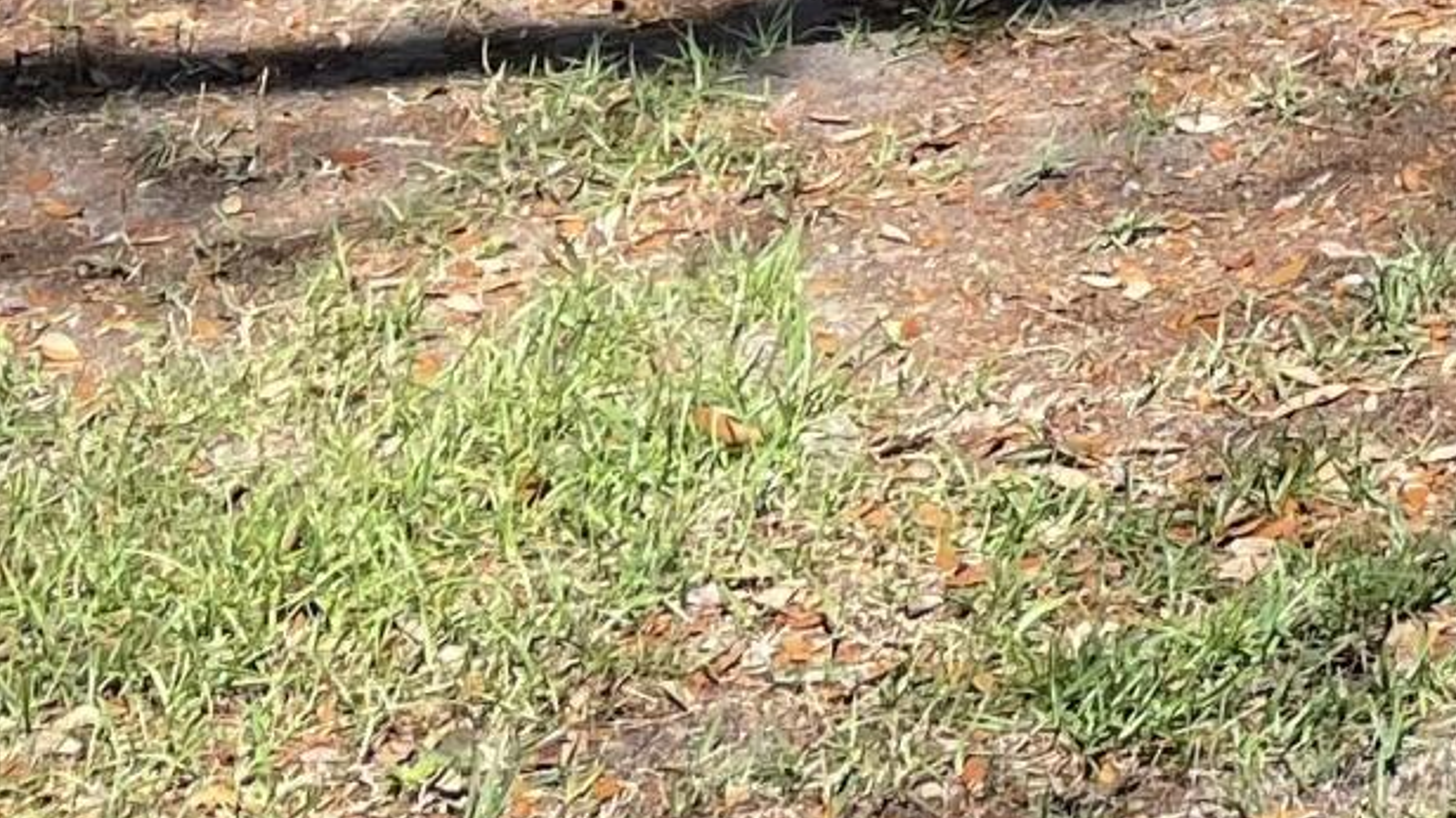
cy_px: -1293
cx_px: 2893
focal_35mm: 138
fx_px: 5326
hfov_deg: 13.4
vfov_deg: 8.0
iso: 32
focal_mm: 4.2
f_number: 1.6
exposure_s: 1/1182
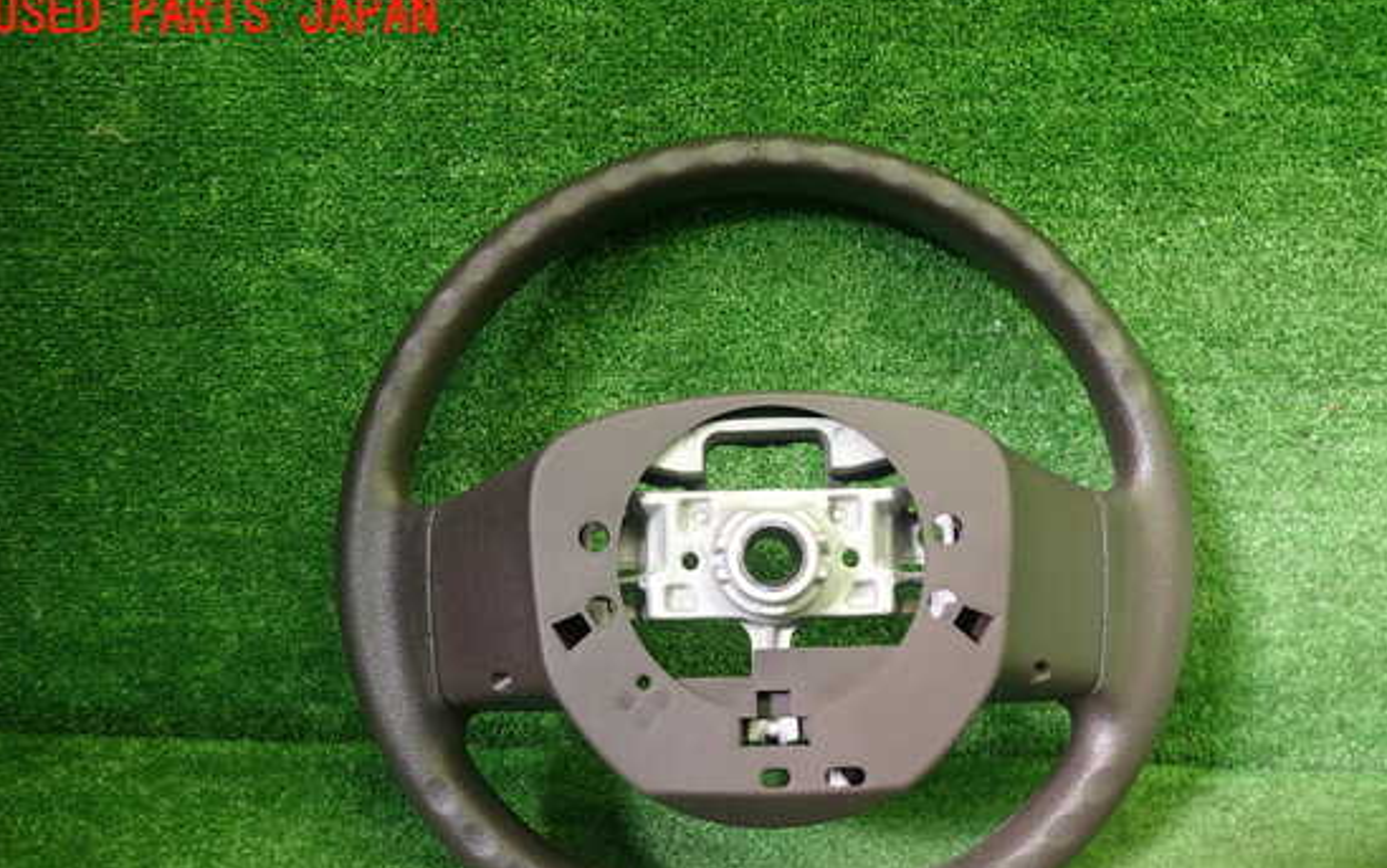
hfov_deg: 64.6
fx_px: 1097
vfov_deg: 42.8
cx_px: 737
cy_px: 554
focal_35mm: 29
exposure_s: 1/60
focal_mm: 4.5
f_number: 2
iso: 200
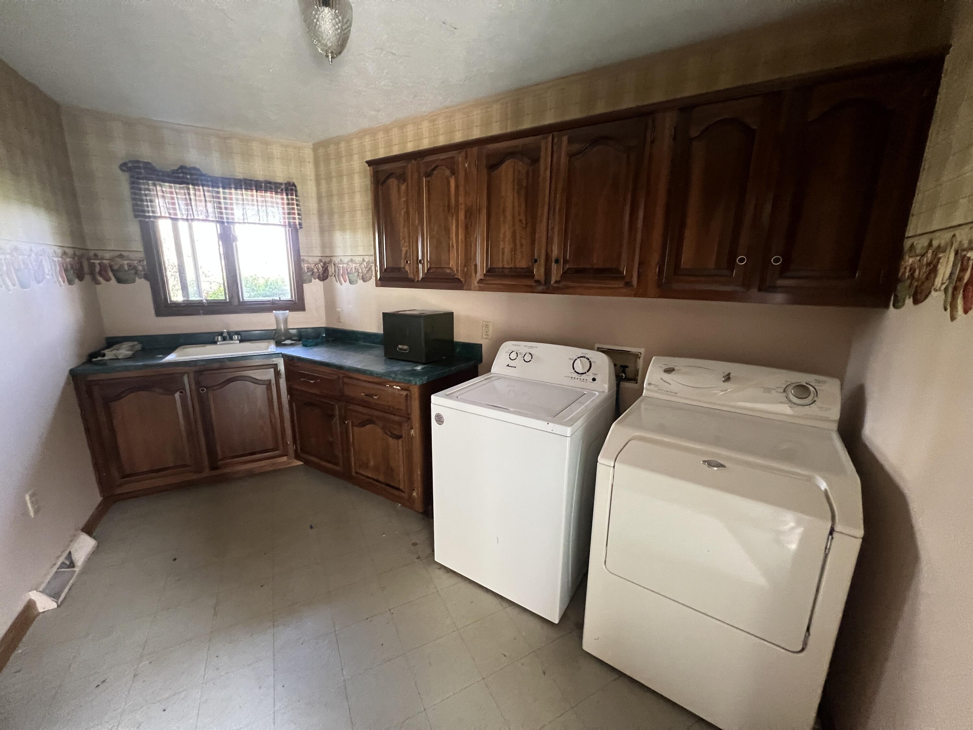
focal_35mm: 13
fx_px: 365
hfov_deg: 106.2
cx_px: 486
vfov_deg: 89.9
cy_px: 365
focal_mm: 1.57
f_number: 1.8
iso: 640
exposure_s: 1/60
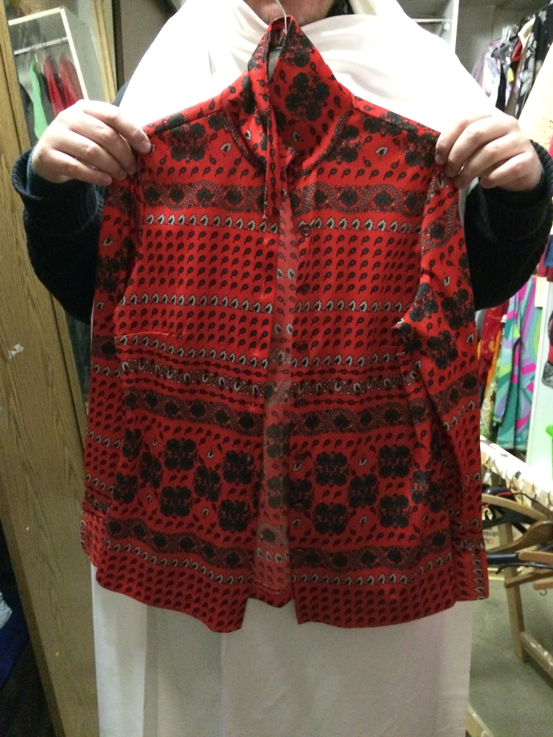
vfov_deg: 61.7
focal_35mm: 29
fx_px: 618
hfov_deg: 48.2
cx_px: 276
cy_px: 368
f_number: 2.2
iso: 800
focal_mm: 4.15
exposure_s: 1/17
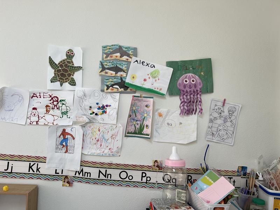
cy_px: 105
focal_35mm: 26
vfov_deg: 53.1
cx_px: 140
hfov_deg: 67.3
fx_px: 210
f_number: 1.5
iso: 64
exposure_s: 1/121
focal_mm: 5.7
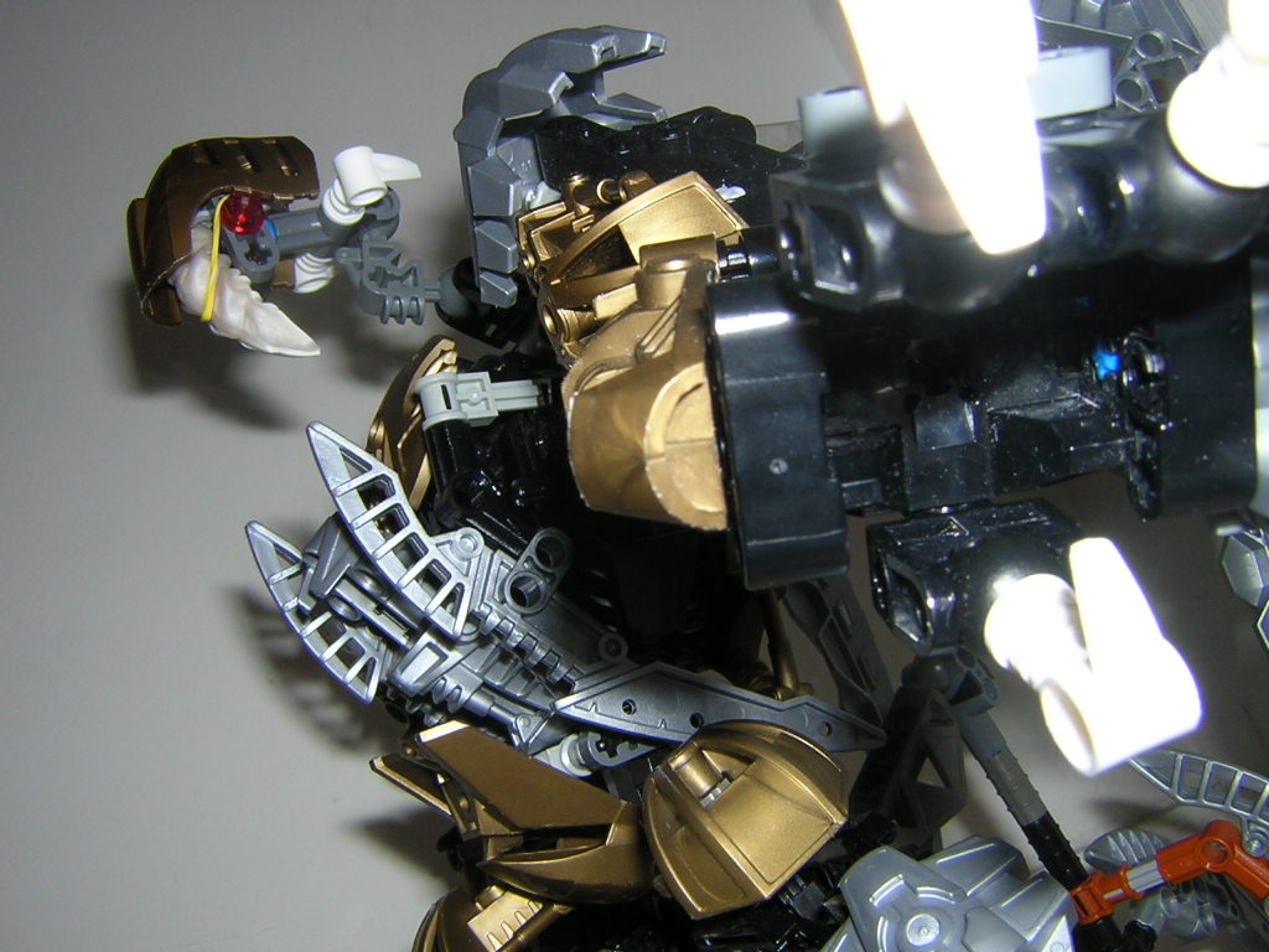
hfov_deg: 51.4
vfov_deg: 39.7
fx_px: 1320
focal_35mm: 36
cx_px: 634
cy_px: 476
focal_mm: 4.7
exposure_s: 1/60.1
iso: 100
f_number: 5.2
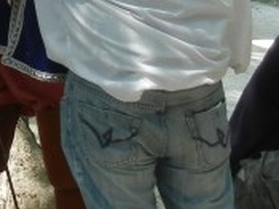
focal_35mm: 176
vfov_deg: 8.3
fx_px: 1418
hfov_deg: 10.9
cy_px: -57
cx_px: -100
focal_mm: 5.4
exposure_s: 1/244
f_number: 3.5
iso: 160
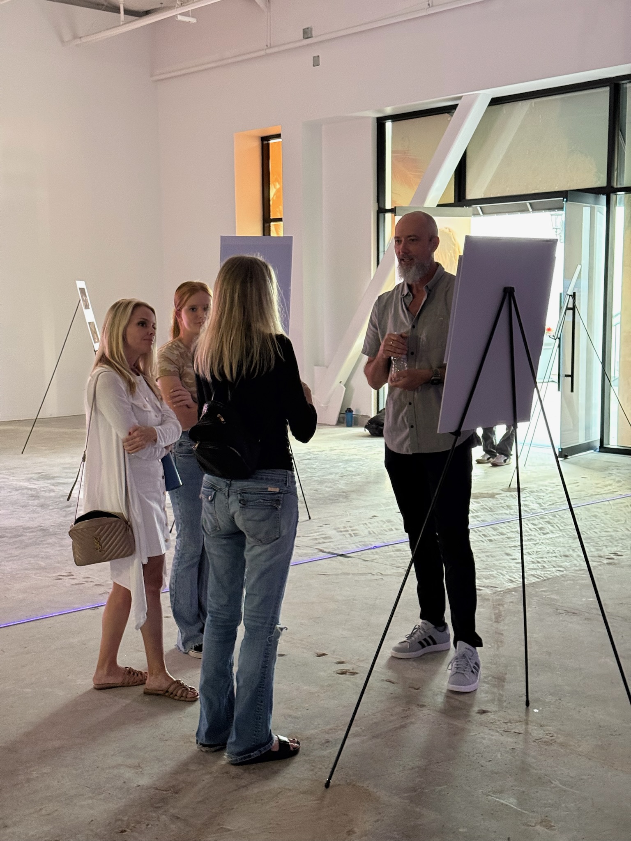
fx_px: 1167
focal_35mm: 48
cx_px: 316
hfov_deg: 30.3
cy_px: 420
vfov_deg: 39.7
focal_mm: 6.76
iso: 500
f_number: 1.78
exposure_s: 1/40
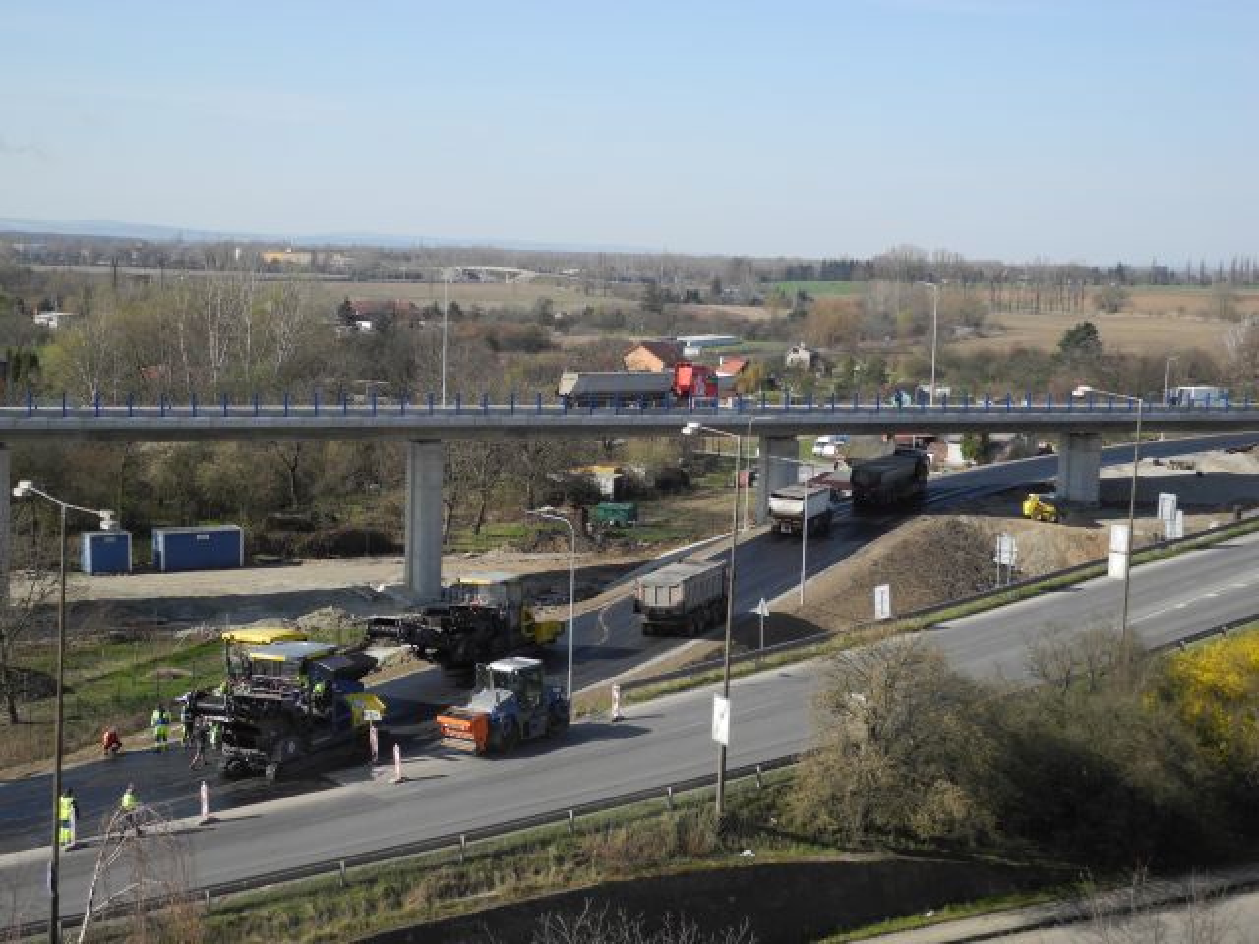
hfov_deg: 34.9
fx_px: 2000
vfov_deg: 26.6
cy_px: 472
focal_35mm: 55
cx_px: 630
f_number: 3.5
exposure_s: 1/828
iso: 100
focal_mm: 11.8
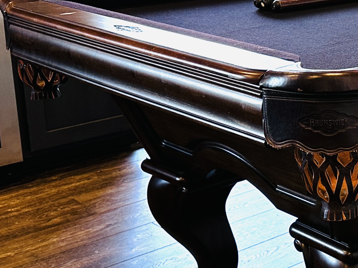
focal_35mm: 62
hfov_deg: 27.6
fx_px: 641
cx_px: 425
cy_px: 195
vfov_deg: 23.4
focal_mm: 6.86
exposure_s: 1/60
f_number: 1.78
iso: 125
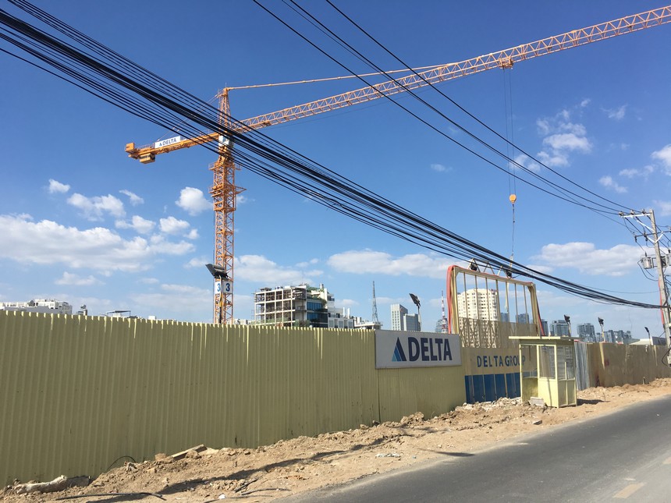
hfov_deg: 61.7
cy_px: 252
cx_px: 336
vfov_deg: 48.2
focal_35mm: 29
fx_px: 562
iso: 25
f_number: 2.2
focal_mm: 4.15
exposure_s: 1/1972
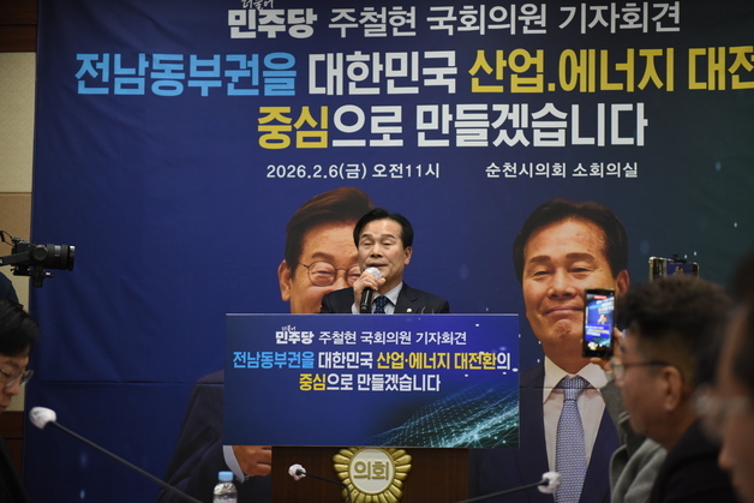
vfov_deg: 19.5
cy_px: 252
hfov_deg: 28.8
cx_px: 377
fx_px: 1466
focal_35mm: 70
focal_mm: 70
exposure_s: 1/320
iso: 1250
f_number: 2.8
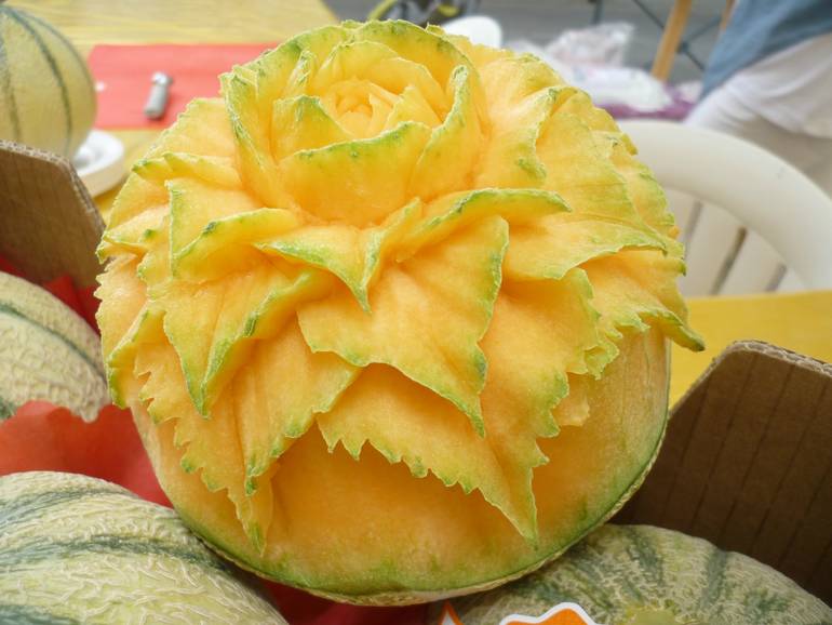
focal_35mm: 31
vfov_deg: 45.5
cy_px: 312
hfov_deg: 58.3
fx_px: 745
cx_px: 416
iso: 80
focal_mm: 5.5
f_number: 2.8
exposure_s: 1/60
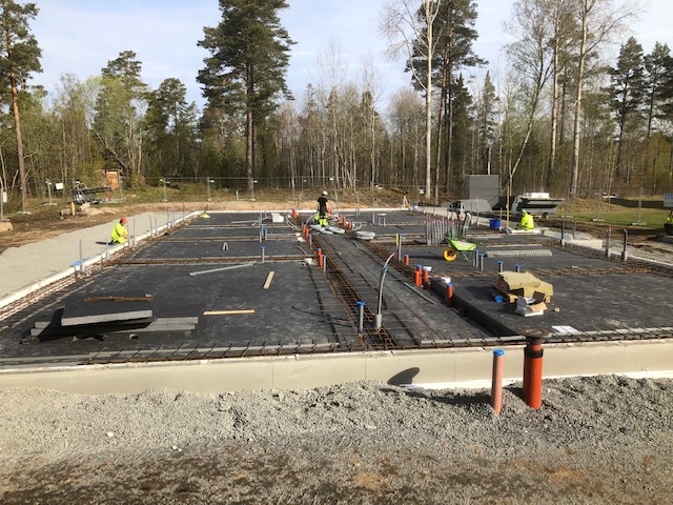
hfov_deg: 63.4
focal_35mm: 28
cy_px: 252
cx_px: 336
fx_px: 544
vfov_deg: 49.7
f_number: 1.8
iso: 20
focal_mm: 3.99
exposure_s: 1/1548
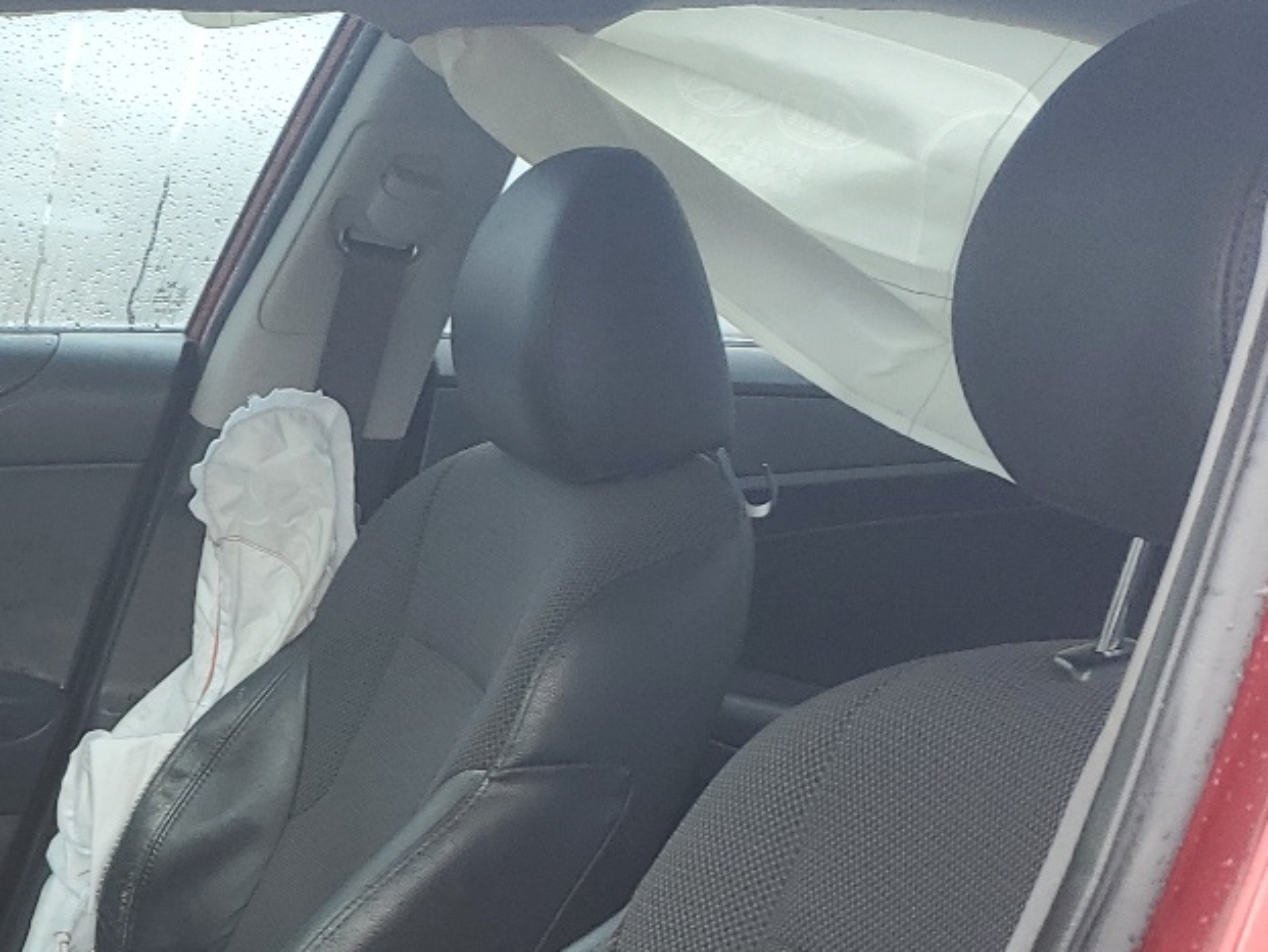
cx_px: -329
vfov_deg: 20.5
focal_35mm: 67
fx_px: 2455
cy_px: 1134
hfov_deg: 25.4
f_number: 1.5
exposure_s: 1/185
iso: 50
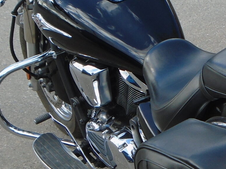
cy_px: 89
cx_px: 225
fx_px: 783
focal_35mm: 120
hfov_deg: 16.1
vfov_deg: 12.3
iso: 100
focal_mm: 6.4
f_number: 3.8
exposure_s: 1/200
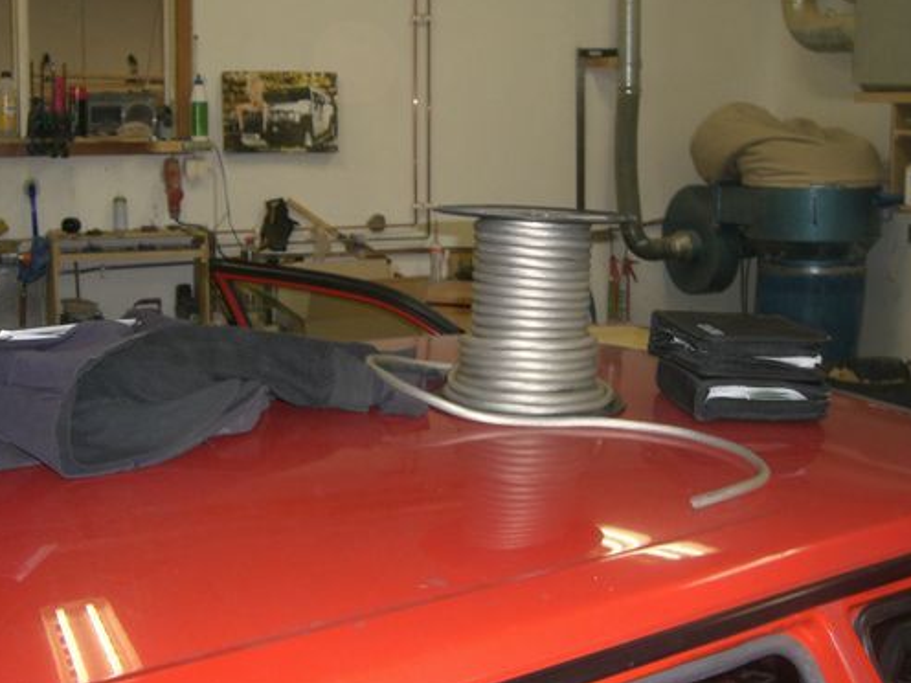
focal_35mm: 49
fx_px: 1290
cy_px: 312
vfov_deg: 29.7
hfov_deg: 38.8
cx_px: 516
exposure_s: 1/60
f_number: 2.7
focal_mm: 6.2
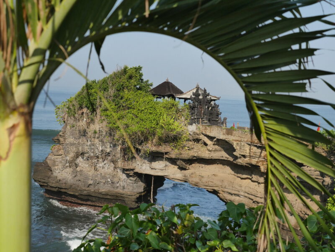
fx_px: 523
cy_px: 126
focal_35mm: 54
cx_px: 168
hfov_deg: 35.5
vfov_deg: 27.0
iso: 800
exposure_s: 1/2000
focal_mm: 27
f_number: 5
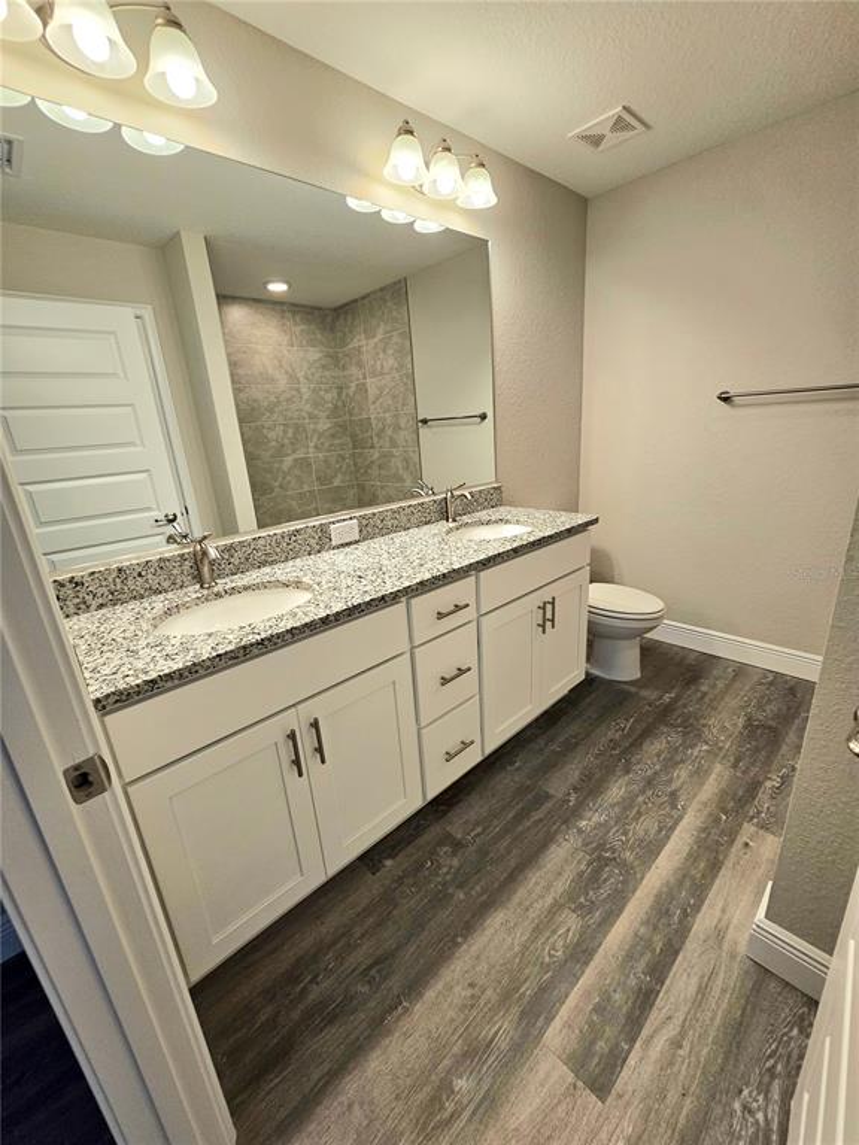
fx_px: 430
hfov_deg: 89.9
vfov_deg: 106.2
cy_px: 572
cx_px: 430
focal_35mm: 13
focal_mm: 2.2
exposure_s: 1/60.2
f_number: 2.2
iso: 64
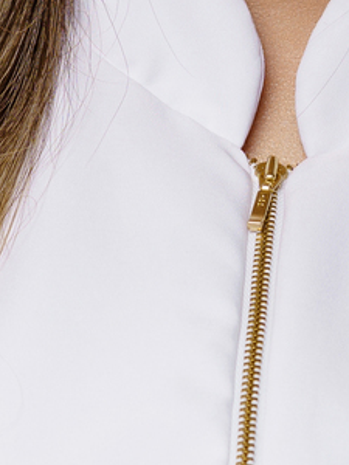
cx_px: 222
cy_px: 344
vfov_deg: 4.0
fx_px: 6600
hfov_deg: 3.0
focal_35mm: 491
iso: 100
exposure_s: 1/80
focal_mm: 85
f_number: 5.6
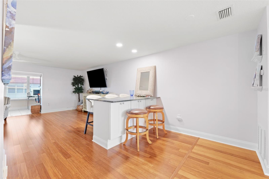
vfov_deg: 81.2
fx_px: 105
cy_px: 90
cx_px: 134
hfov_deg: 104.3
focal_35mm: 14
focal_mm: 14
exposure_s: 1/2
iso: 400
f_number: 8
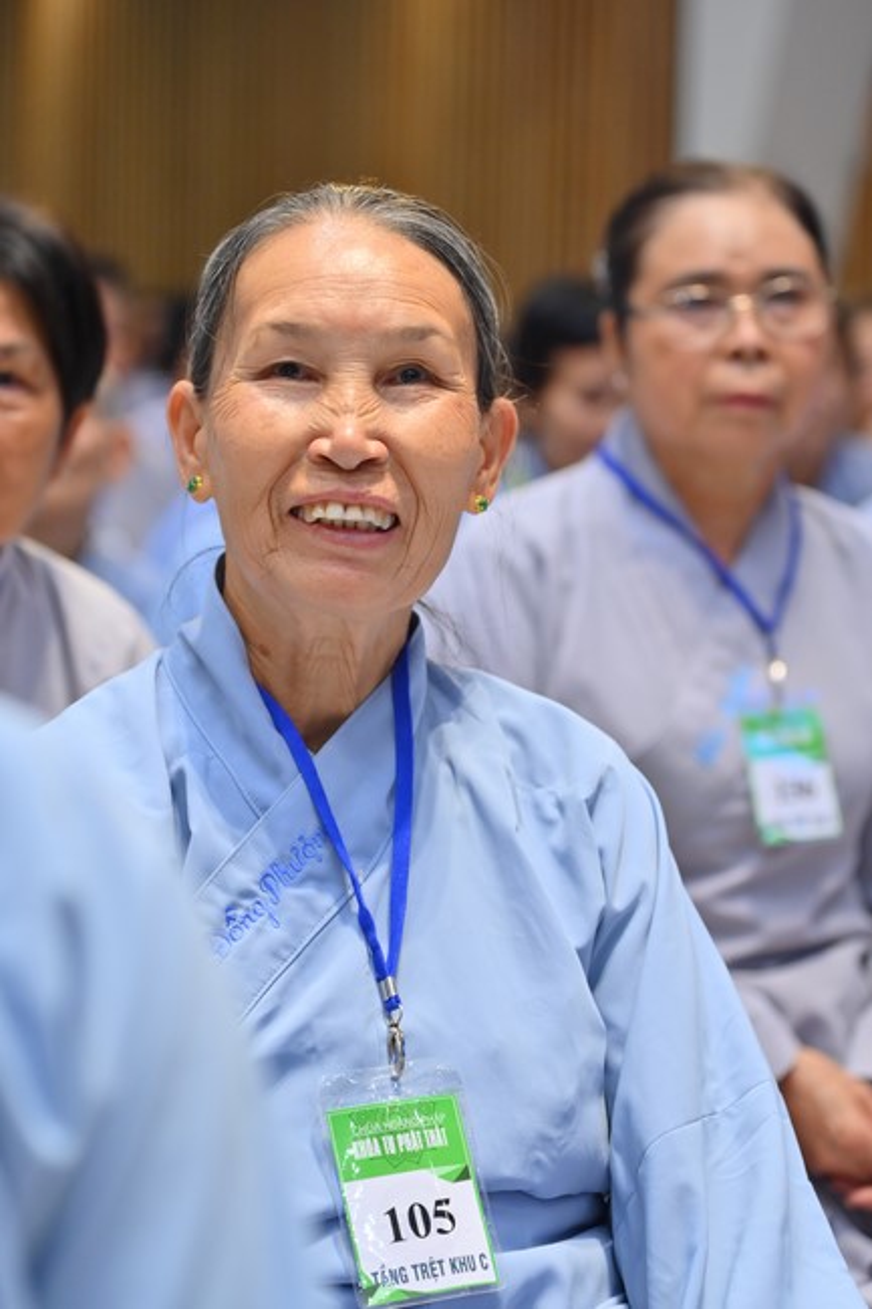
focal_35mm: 120
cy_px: 654
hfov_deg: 11.4
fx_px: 4362
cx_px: 436
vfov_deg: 17.1
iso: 1250
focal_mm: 120
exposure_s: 1/160
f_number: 4.5
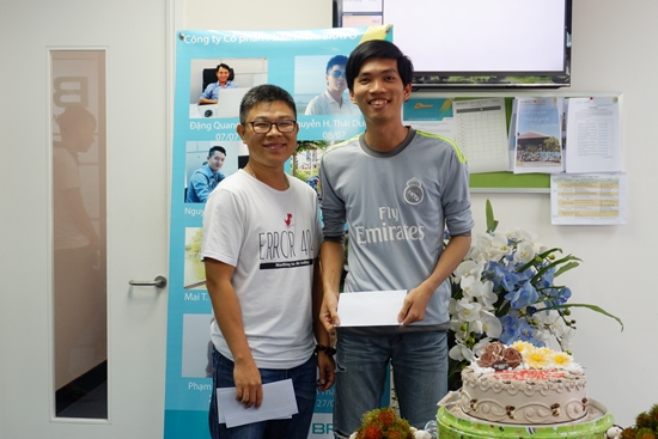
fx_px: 969
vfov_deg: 25.5
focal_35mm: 53
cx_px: 329
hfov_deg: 37.5
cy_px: 220
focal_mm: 35.5
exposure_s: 1/42
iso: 800
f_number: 5
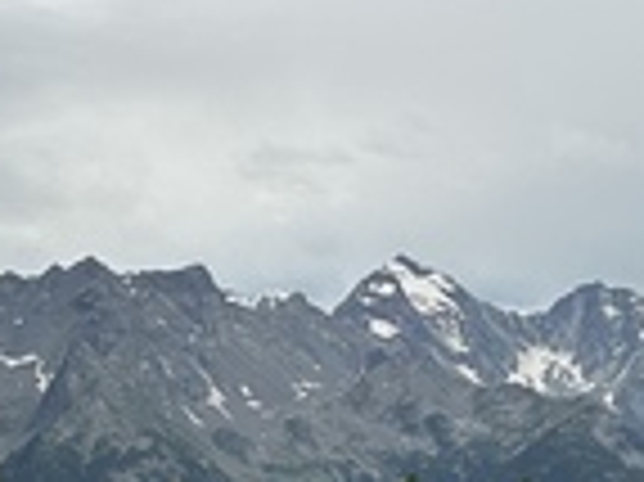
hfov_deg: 26.4
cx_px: -86
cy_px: 401
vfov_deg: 21.6
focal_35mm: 67
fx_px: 1245
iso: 80
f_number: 1.78
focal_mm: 6.86
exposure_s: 1/9709
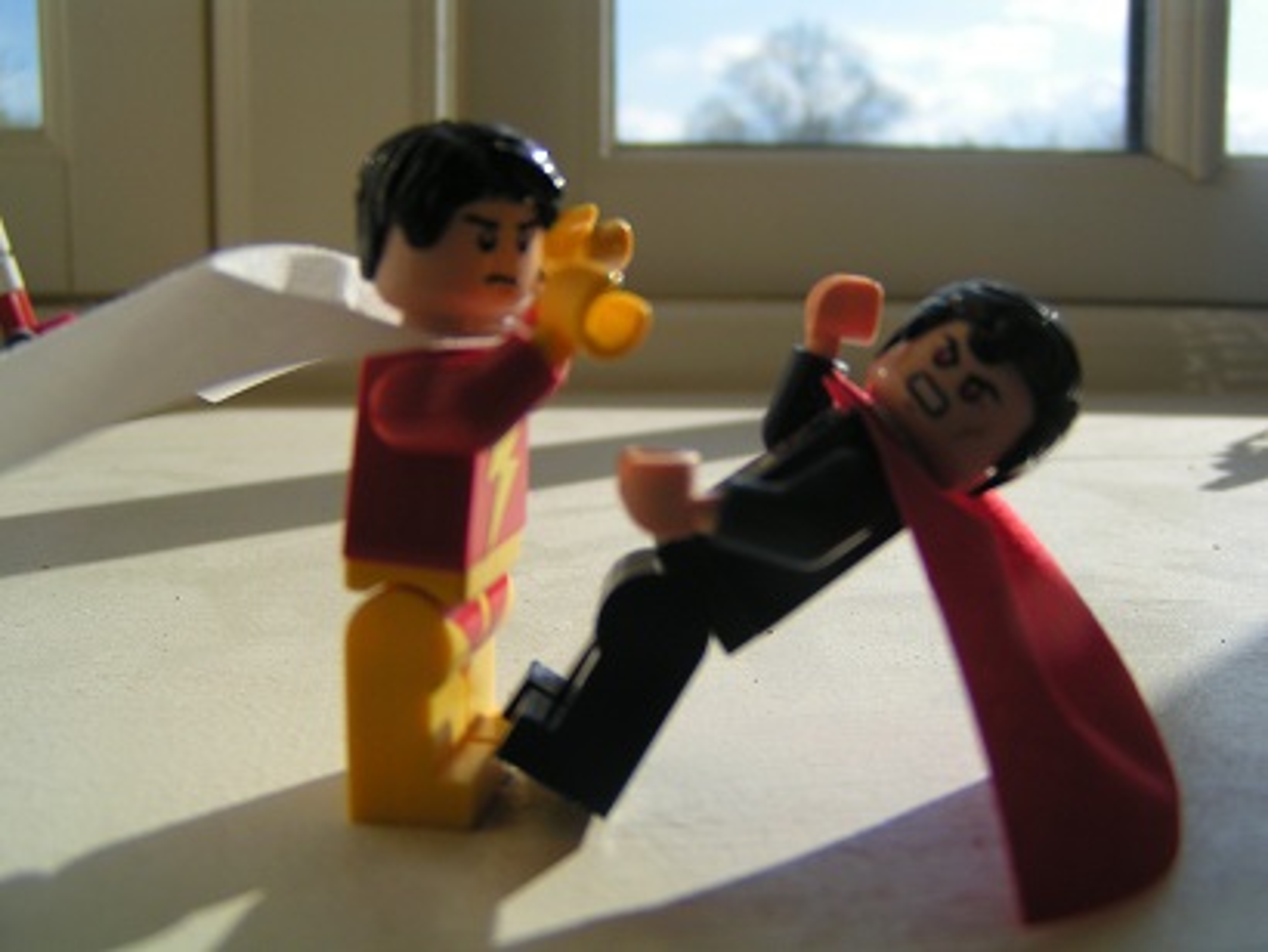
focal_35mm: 38
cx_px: 634
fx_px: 1393
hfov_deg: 49.0
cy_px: 476
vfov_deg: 37.8
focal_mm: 5.8
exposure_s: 1/1000
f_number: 3.2
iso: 50
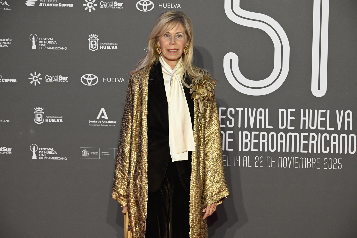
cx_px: 178
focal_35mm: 108
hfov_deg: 18.9
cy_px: 119
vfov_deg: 12.7
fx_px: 1071
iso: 3200
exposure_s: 1/250
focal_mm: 72
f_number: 6.3
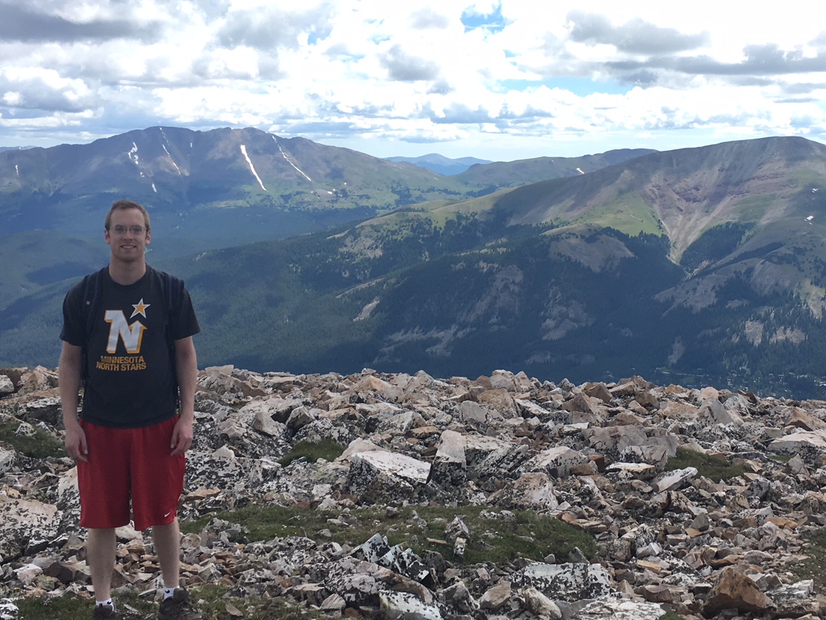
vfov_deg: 29.0
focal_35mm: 50
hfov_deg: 38.0
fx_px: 1193
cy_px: 240
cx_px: 514
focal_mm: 4.15
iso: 25
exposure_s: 1/916
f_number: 2.2
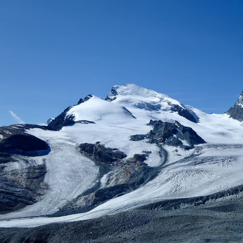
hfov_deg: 33.8
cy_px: 122
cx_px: 155
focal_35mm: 50
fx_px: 397
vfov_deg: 34.0
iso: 80
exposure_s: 1/1600
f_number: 3.8
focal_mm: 7.2
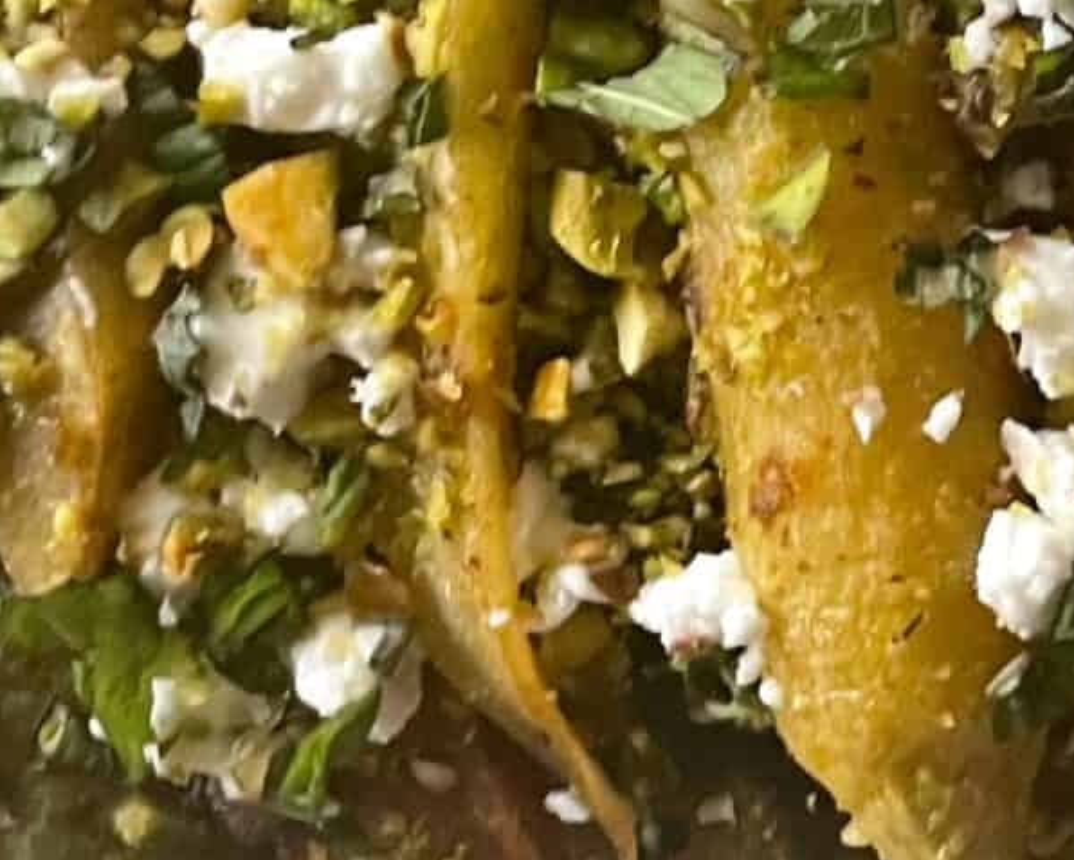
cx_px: 1843
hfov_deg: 15.5
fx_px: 3465
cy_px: -2
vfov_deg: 13.9
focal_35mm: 109
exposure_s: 1/40
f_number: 1.6
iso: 400
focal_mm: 4.2
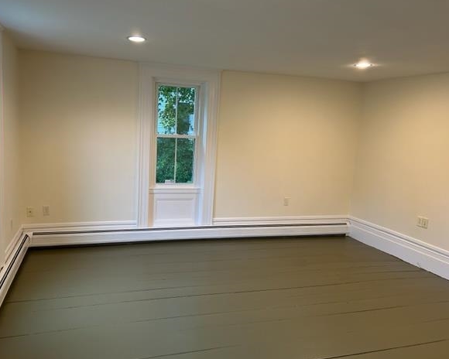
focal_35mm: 28
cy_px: 181
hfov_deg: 62.1
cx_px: 204
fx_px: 372
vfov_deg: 51.5
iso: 100
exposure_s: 1/60
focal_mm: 5.7
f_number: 1.5
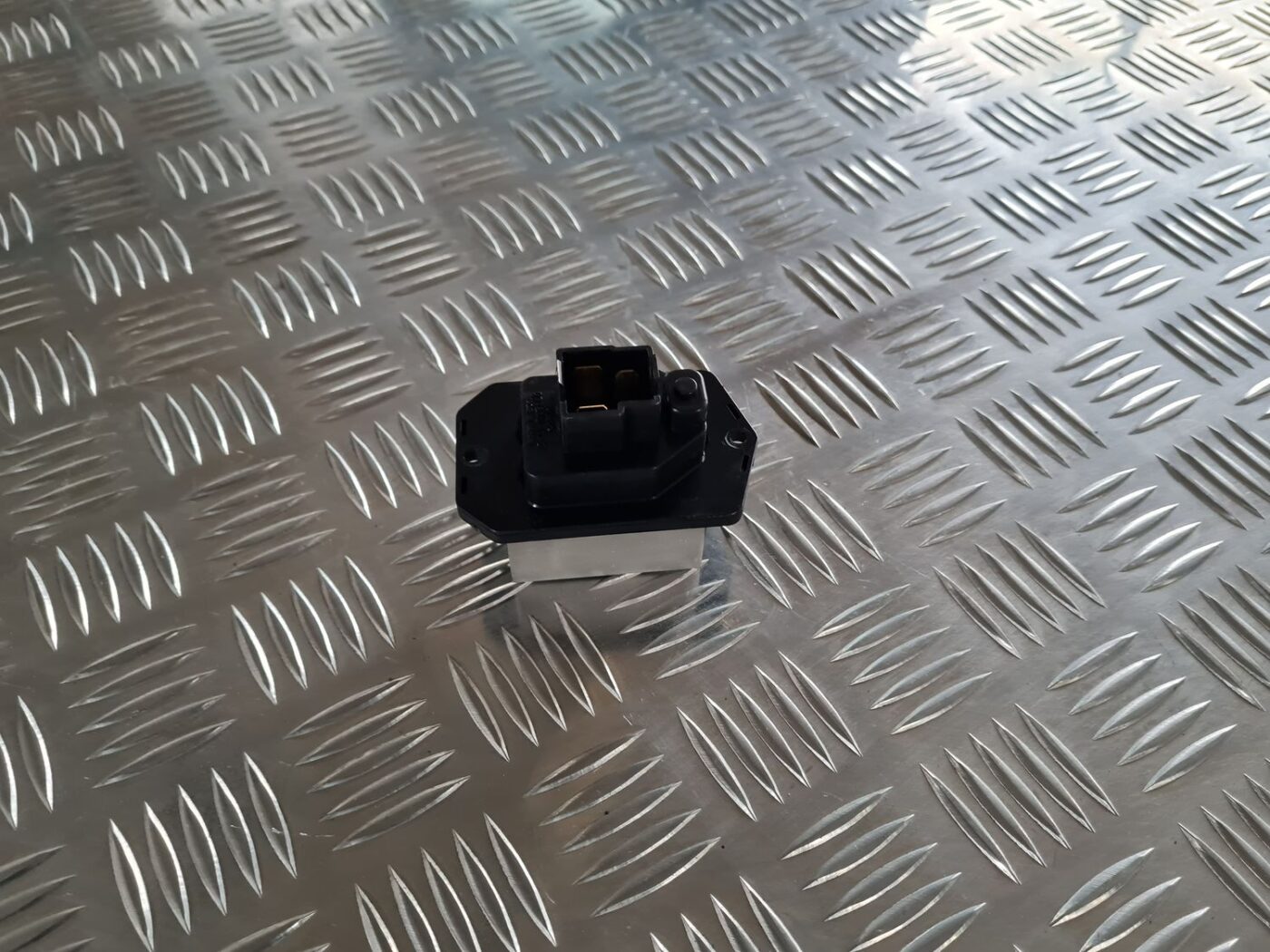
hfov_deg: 67.3
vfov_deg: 53.1
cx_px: 635
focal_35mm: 26
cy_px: 476
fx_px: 954
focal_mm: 5.4
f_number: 1.8
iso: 500
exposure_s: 1/50
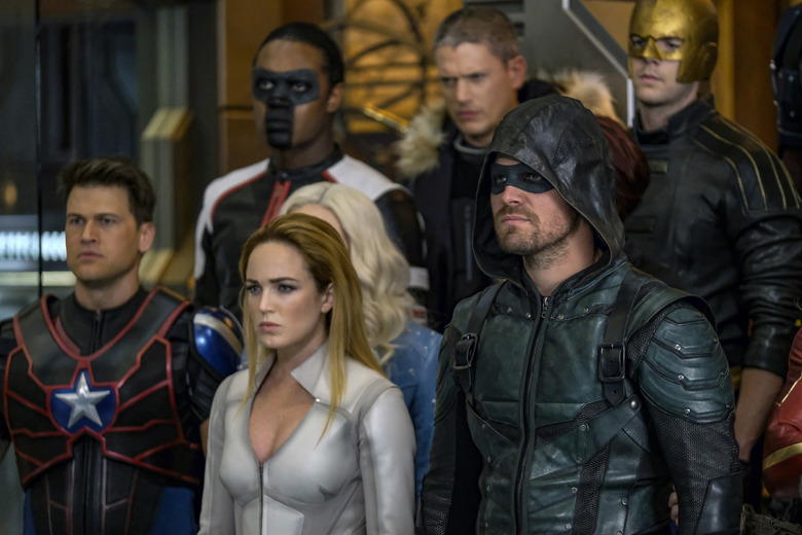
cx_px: 401
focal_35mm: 210
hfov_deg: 9.8
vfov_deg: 6.5
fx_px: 4678
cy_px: 268
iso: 4000
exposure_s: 1/60
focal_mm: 140
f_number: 2.8
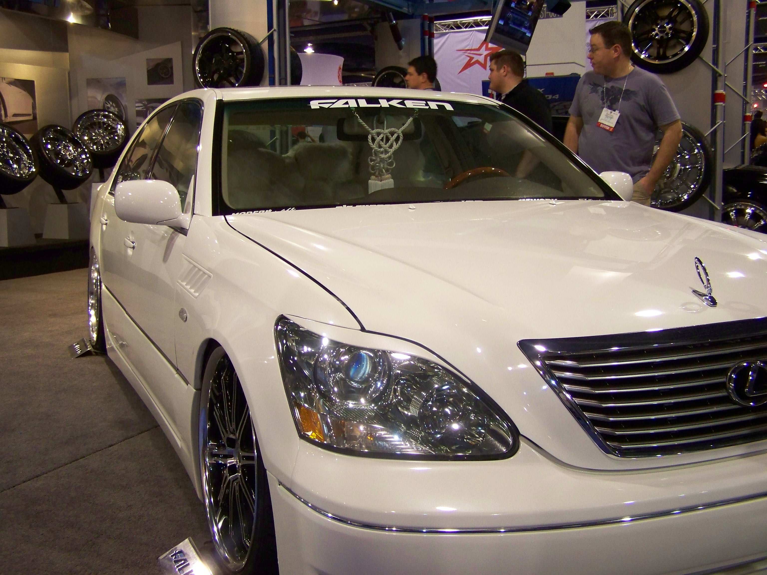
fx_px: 842
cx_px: 384
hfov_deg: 49.0
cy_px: 288
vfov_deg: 37.7
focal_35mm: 38
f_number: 2.8
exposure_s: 1/60
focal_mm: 6.3
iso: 200
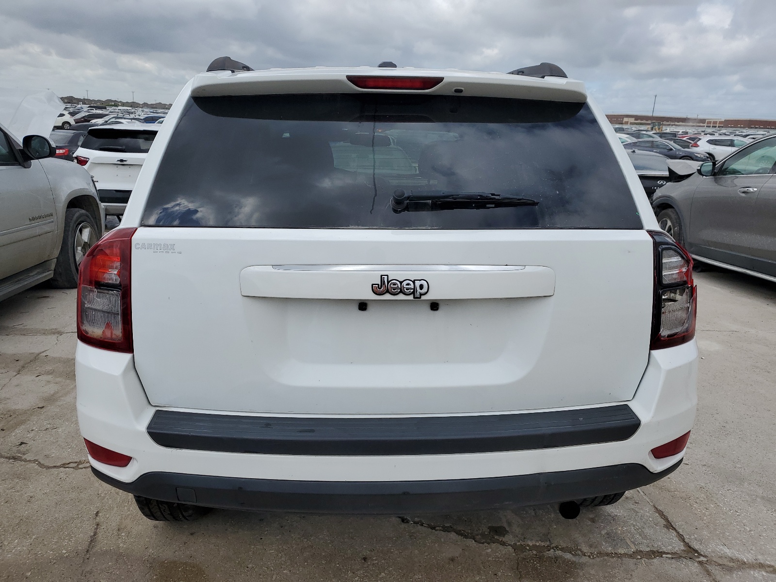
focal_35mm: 26
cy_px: 291
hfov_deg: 67.3
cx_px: 388
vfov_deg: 53.1
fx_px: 583
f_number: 1.5
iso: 50
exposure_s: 1/5000
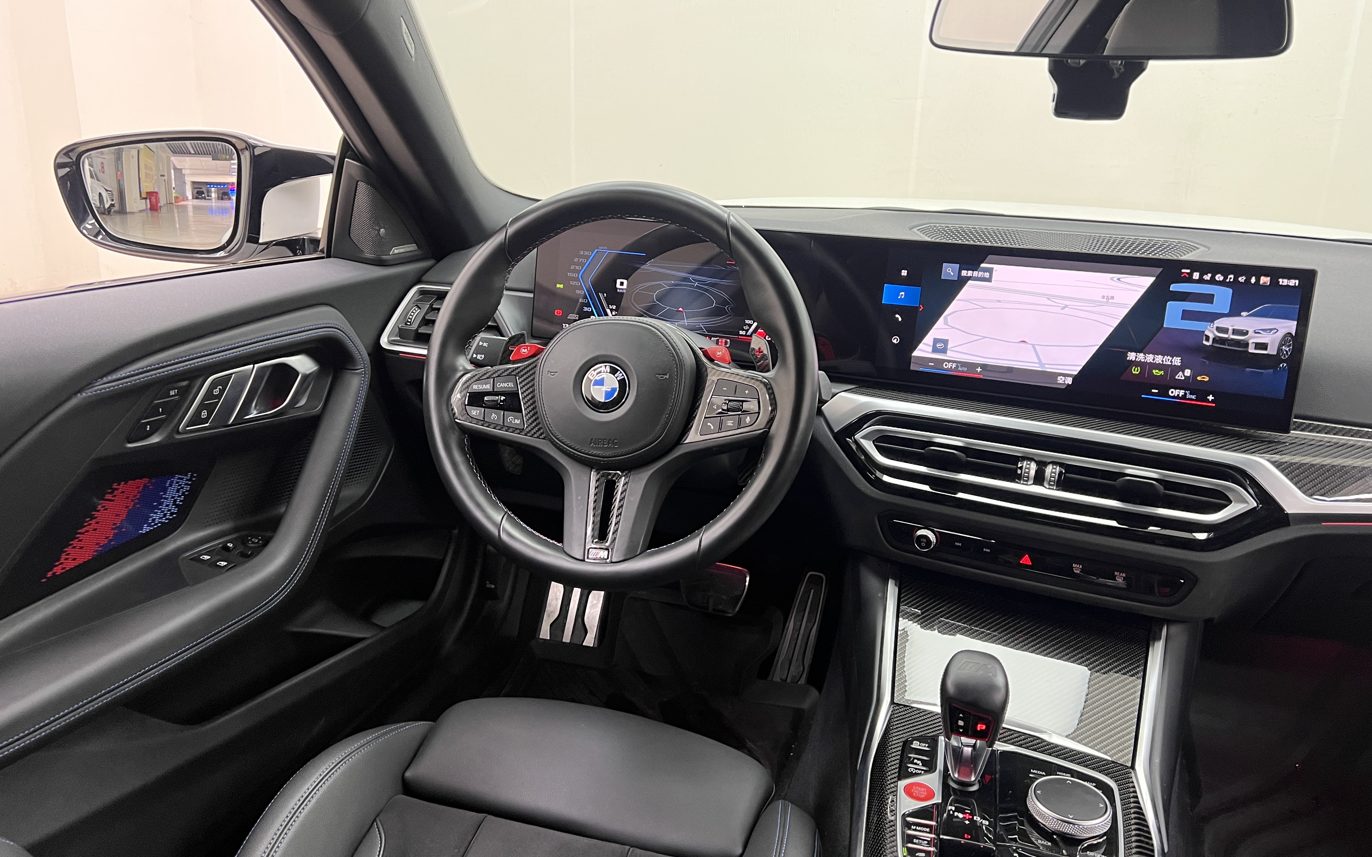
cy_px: 399
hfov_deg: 66.5
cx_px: 680
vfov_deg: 44.5
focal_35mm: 28
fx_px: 1047
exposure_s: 1/50
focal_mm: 5.7
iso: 160
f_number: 1.5
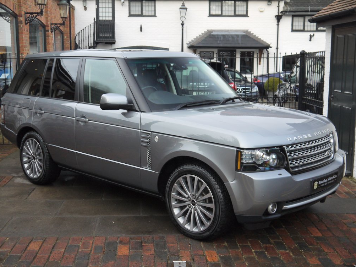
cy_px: 136
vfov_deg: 29.7
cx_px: 175
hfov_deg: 38.9
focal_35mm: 49
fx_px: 504
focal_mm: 24
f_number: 4.5
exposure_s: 1/40
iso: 400
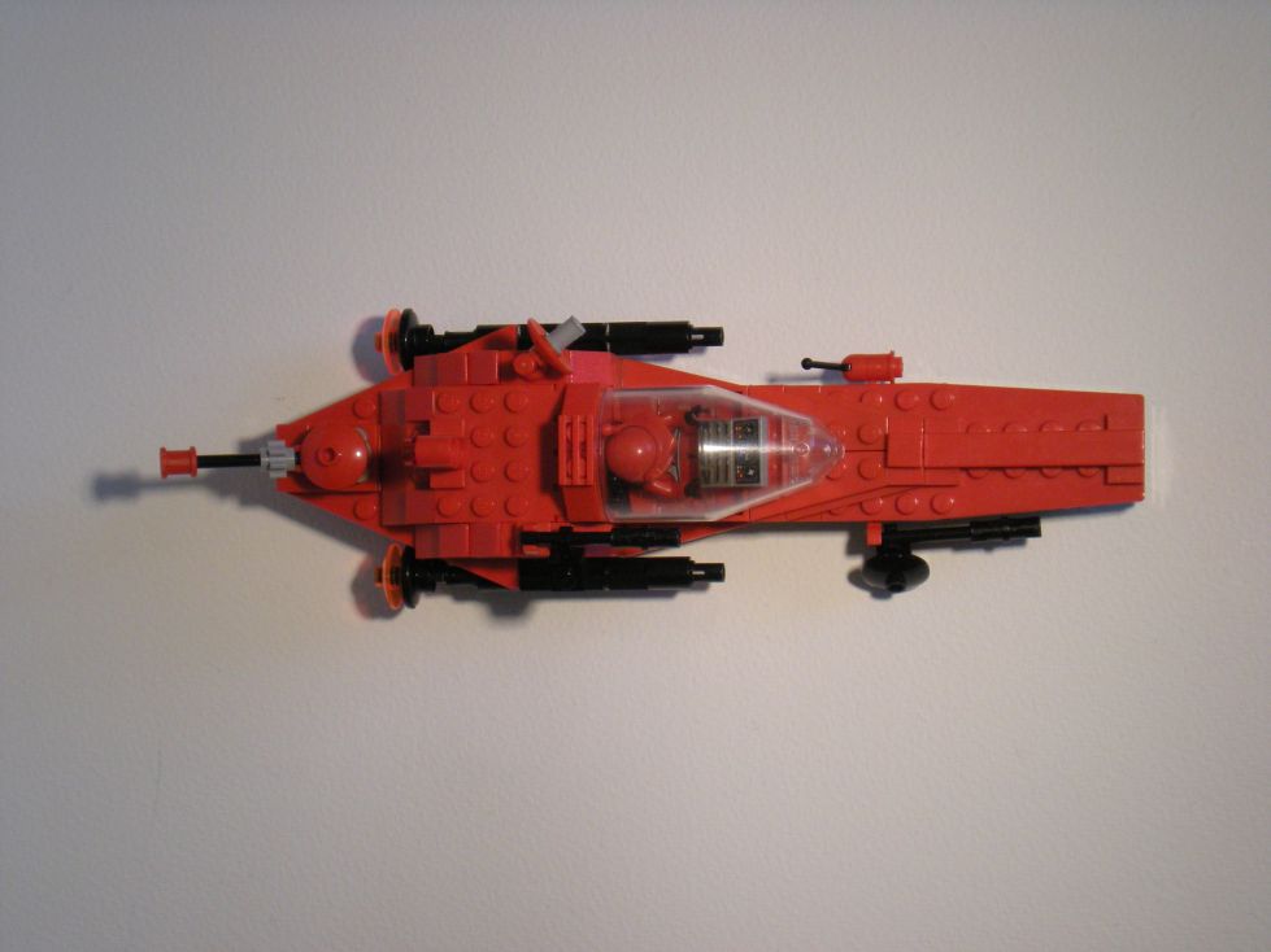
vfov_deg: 19.9
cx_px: 636
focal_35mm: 74
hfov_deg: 26.3
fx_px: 2717
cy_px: 476
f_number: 4.6
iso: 200
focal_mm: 12.3
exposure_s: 1/118
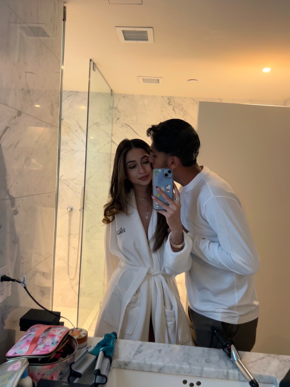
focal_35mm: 26
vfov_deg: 67.3
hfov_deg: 53.1
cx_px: 145
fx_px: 290
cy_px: 194
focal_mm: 5.7
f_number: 1.5
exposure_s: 1/54
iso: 500
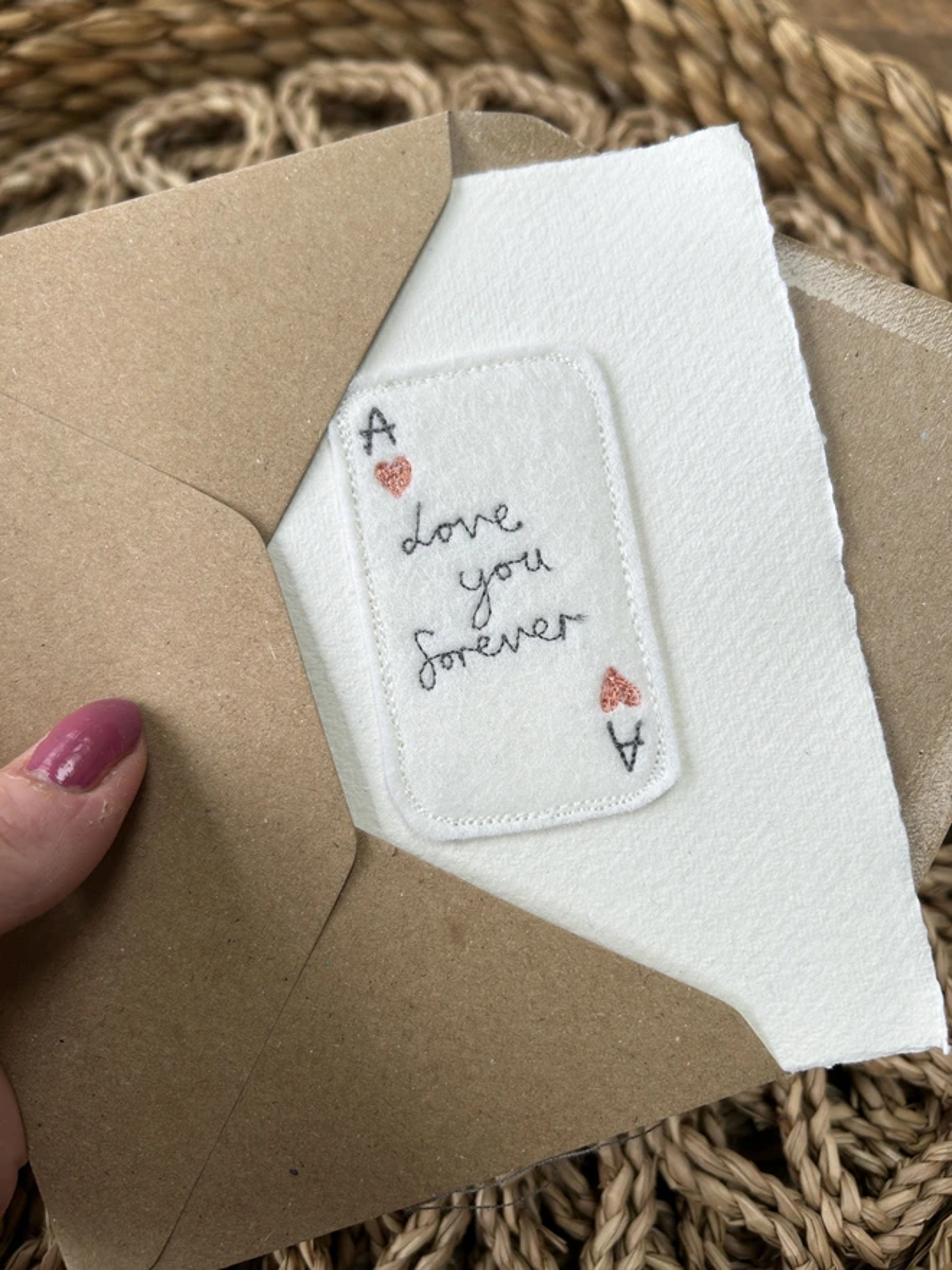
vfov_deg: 67.3
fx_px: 953
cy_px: 635
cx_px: 476
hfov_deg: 53.1
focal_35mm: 26
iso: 32
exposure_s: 1/121
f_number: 1.5
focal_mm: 5.7
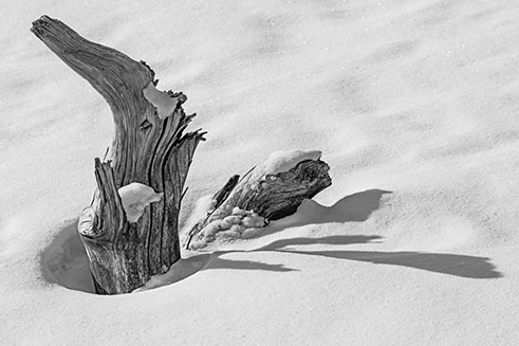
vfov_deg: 6.4
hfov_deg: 9.6
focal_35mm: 214
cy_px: 173
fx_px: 3084
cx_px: 261
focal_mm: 210
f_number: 10
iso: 320
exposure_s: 1/1000
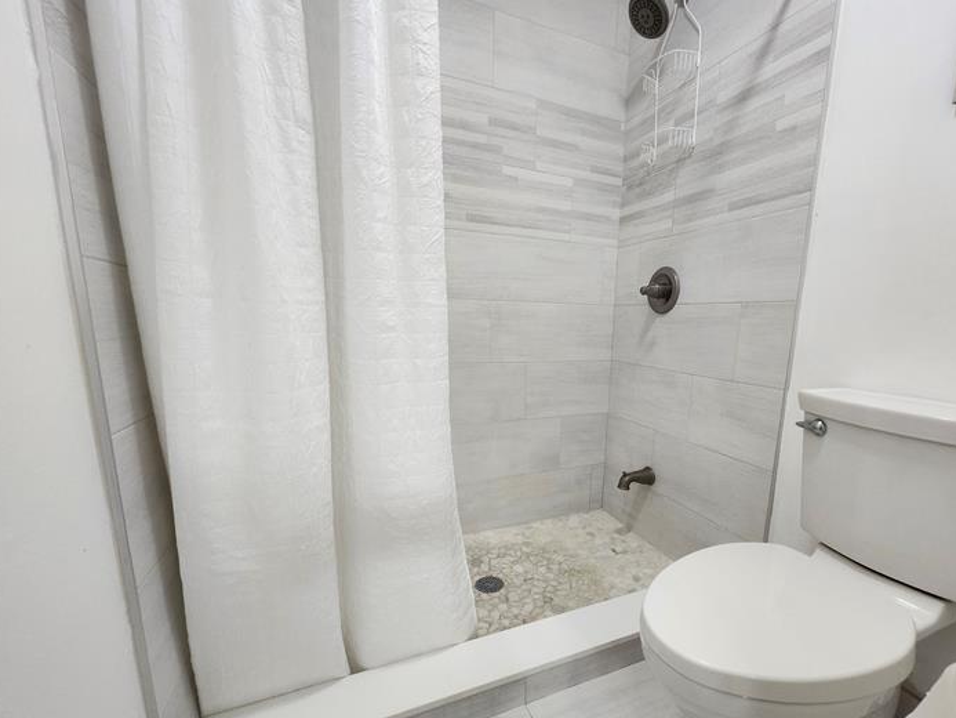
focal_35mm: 15
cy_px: 403
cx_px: 542
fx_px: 414
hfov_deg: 97.6
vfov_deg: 81.4
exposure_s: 1/40
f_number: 2.2
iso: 320
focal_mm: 1.74
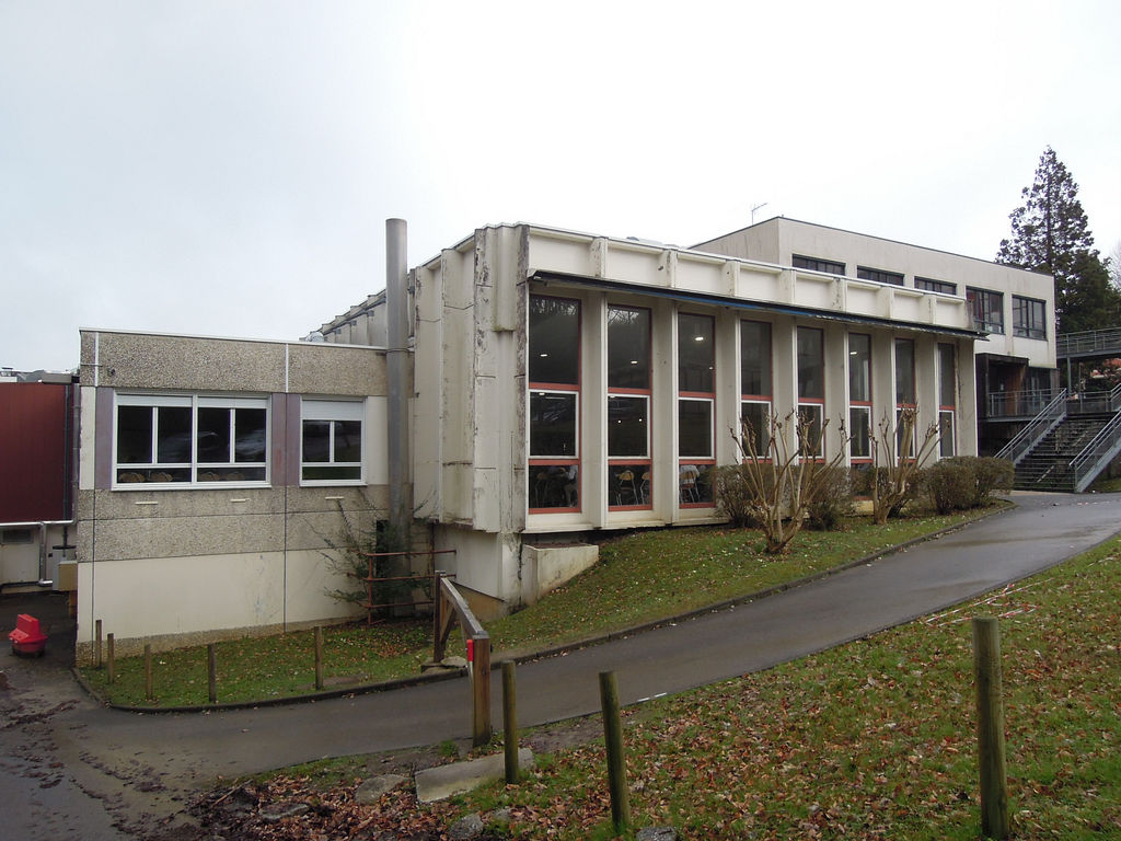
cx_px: 560
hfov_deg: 71.6
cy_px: 420
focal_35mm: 24
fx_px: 777
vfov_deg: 56.8
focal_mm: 4.3
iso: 160
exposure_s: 1/1250
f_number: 2.8
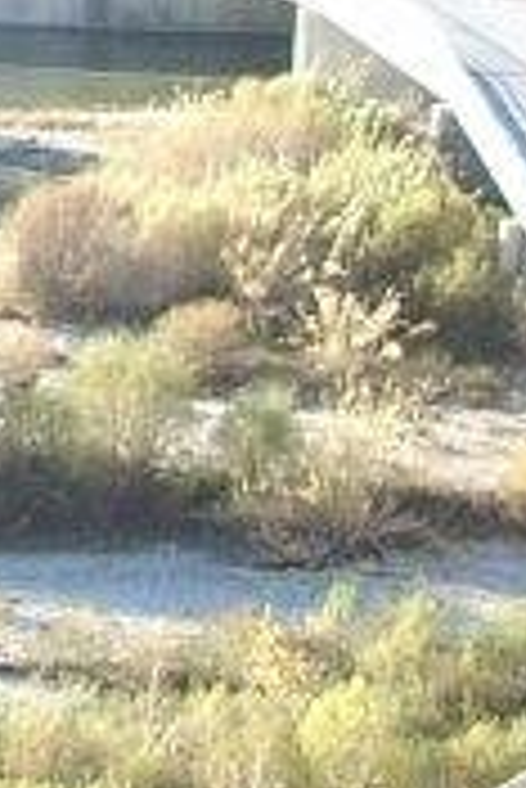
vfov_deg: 9.0
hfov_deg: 5.9
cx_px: -611
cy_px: -234
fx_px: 4921
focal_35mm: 225
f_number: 2.8
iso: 64
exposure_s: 1/125
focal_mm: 6.2
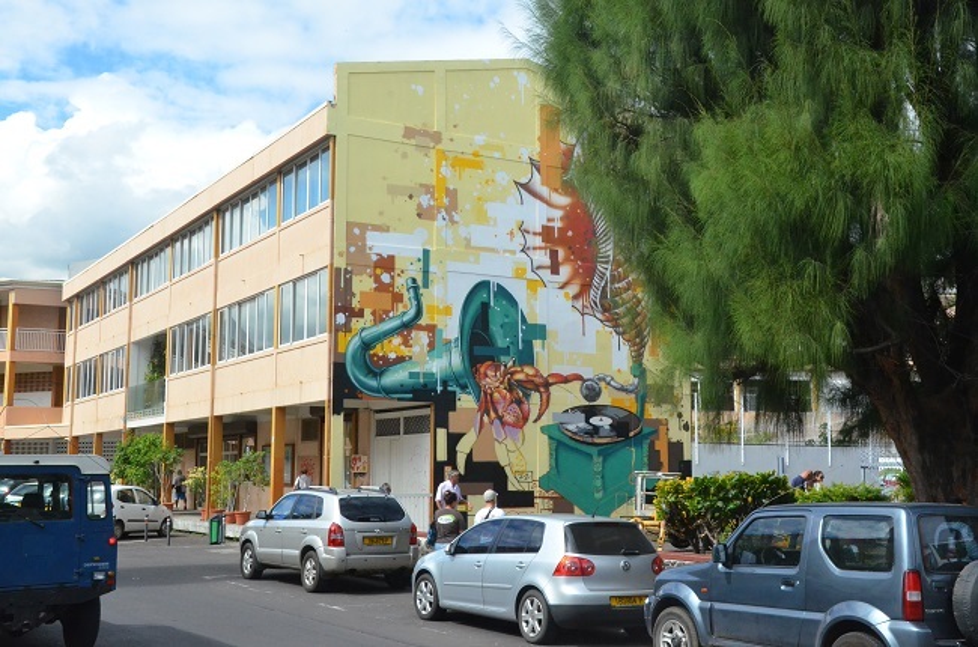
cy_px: 324
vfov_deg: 31.7
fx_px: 1138
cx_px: 489
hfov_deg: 46.5
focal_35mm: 42
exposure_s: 1/1250
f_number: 18
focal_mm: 28
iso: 2500
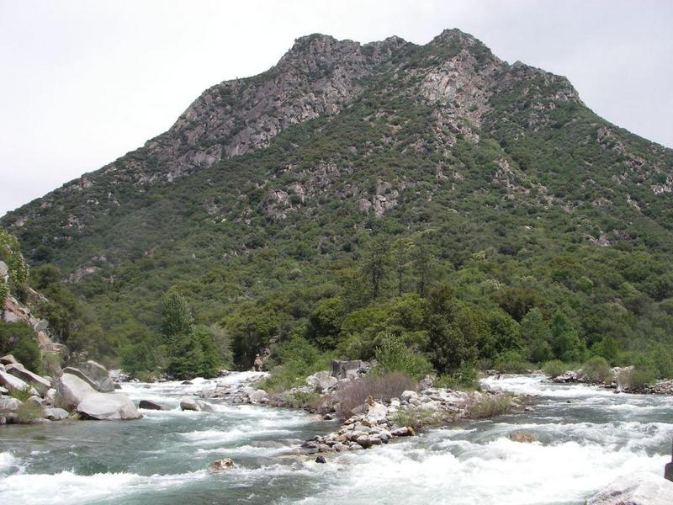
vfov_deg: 37.7
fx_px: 739
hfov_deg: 49.0
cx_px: 336
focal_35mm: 38
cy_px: 252
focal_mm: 6.3
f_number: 6.6
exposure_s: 1/200
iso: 64
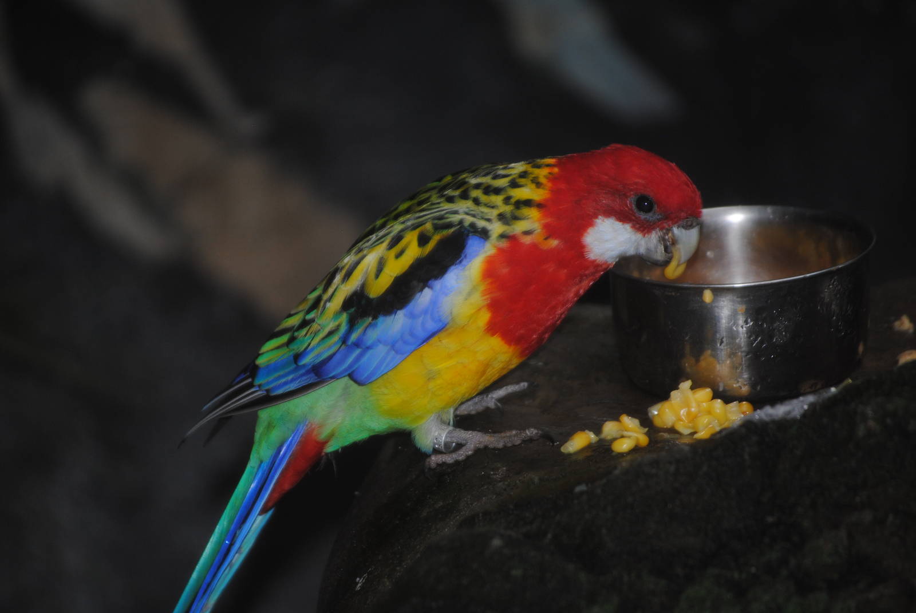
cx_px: 458
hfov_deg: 7.8
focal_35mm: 262
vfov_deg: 5.2
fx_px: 6687
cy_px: 306
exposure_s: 1/60
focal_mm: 175
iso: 200
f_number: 5.3
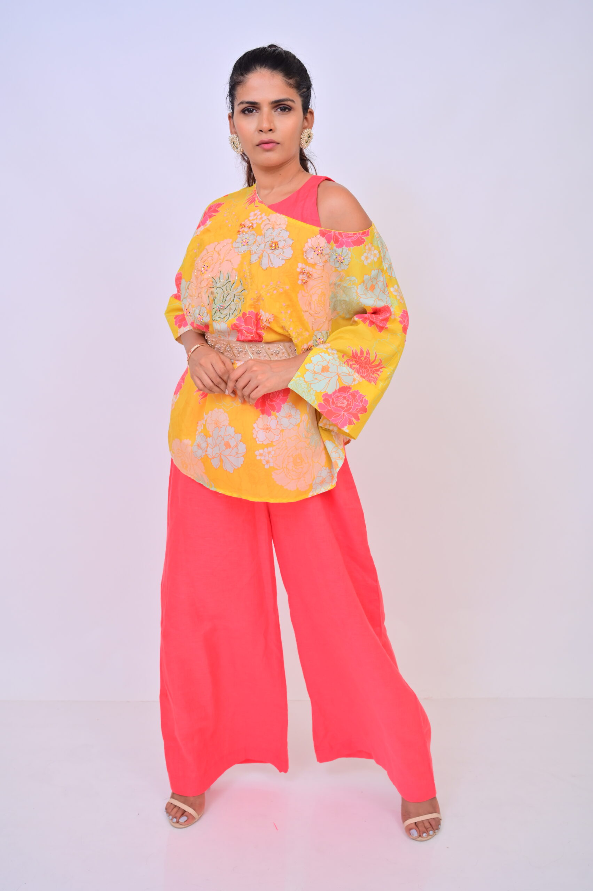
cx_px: 296
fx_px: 1064
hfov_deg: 31.1
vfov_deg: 45.5
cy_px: 446
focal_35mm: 43
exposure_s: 1/125
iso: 200
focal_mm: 43
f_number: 4.5
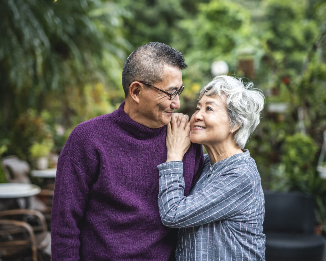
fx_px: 550
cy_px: 130
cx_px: 166
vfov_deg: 26.7
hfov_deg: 33.0
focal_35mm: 57
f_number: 1.8
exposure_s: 1/320
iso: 100
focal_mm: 50
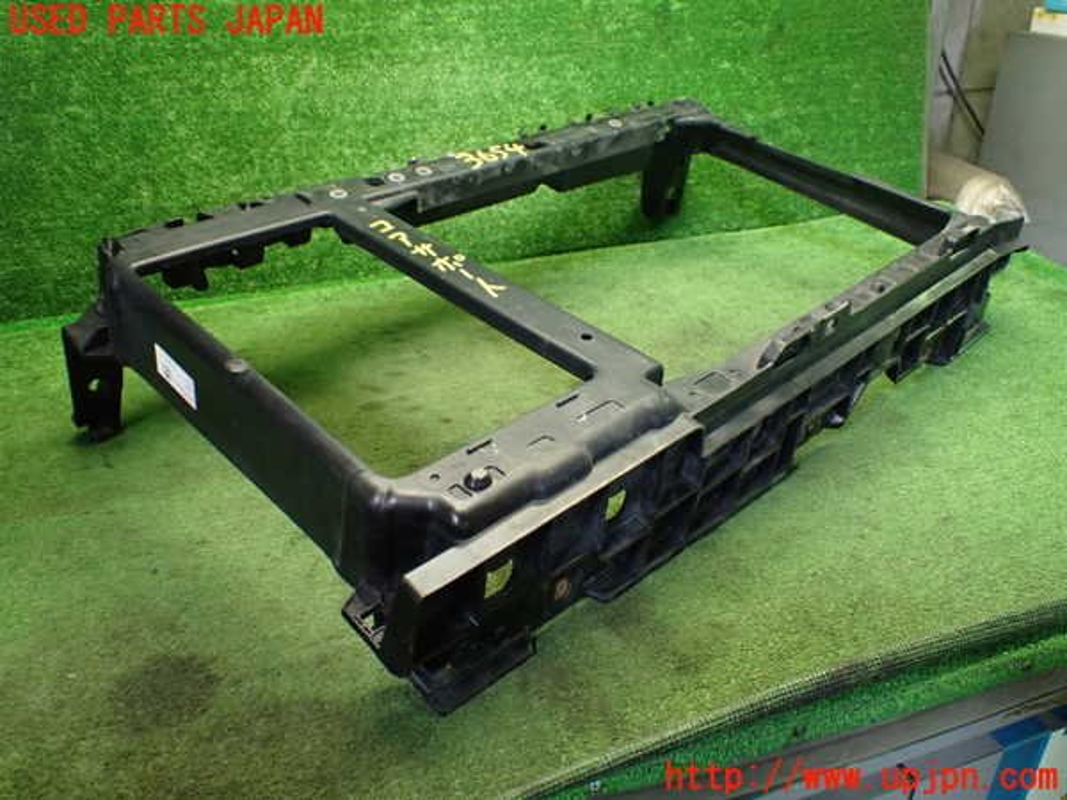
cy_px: 400
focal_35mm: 30
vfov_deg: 46.8
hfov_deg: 60.0
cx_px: 534
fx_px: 925
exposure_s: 1/100
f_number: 2.3
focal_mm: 5.4
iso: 800
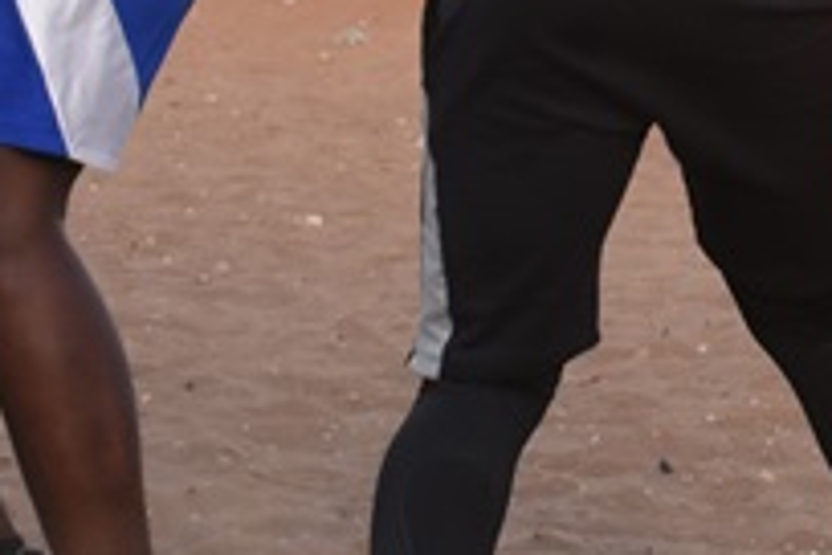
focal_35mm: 247
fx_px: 5708
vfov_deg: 5.5
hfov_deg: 8.3
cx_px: 869
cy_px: -137
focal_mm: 42
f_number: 9
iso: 1000
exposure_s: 1/320
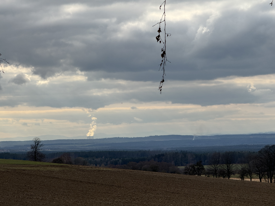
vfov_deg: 12.3
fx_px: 953
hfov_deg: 16.4
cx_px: 138
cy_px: 103
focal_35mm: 120
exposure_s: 1/1818
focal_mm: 15.66
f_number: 2.8
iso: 50
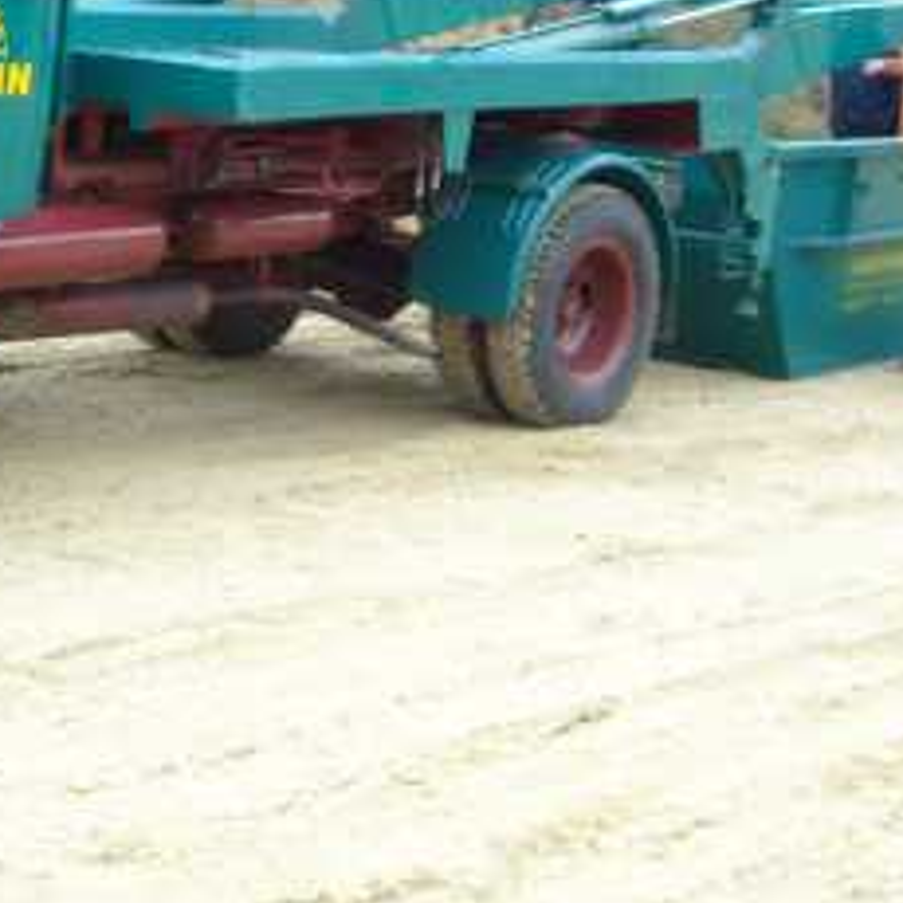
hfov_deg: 20.0
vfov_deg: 19.9
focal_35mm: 86
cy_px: 157
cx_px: 192
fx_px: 2538
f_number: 2.8
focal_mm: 5.7
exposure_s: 1/109
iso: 64
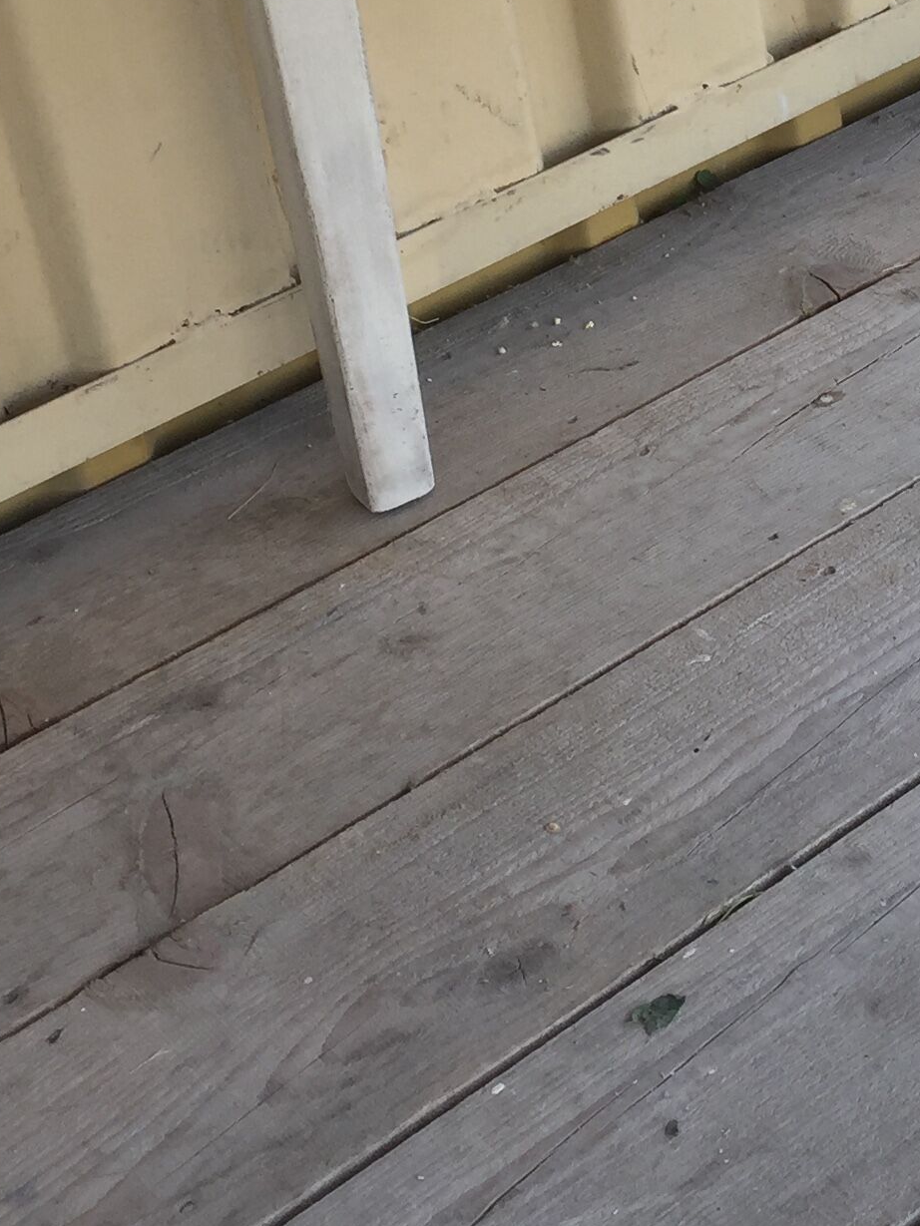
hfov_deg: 18.7
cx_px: 887
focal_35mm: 77
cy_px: 81
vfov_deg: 24.5
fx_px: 2728
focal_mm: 4.15
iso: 32
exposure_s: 1/278
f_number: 2.2
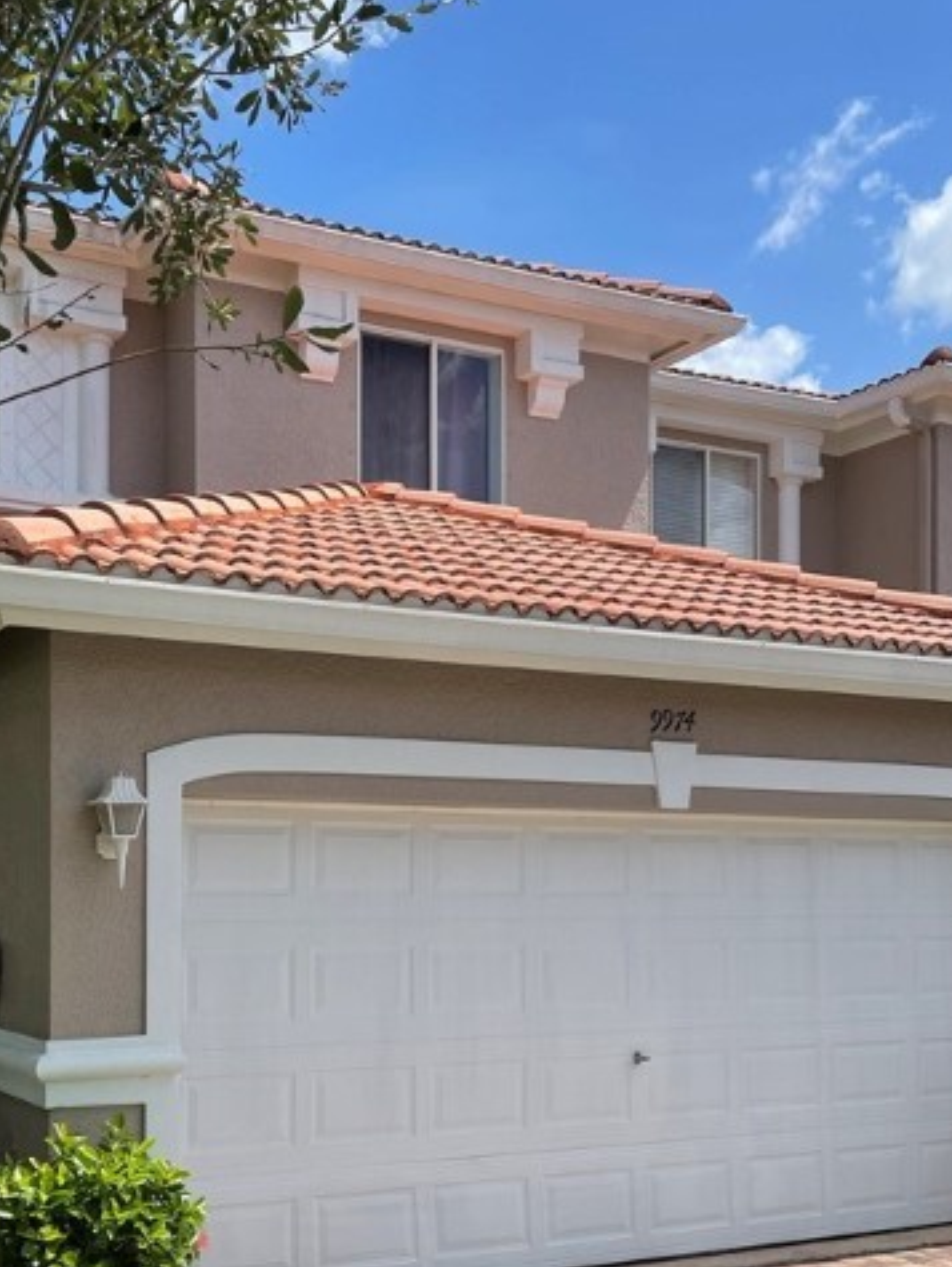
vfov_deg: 43.9
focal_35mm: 42
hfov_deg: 34.0
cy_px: 886
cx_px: 309
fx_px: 1538
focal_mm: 4.2
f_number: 1.6
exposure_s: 1/2747
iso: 32
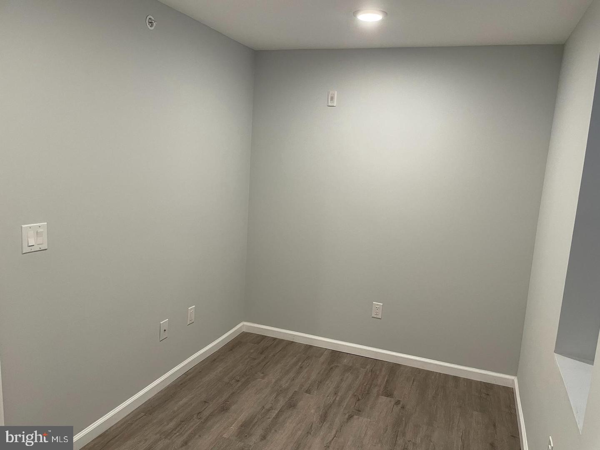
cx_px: 300
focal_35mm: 26
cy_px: 225
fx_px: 451
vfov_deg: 53.1
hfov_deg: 67.3
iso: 80
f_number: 1.6
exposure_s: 1/60
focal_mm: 4.2
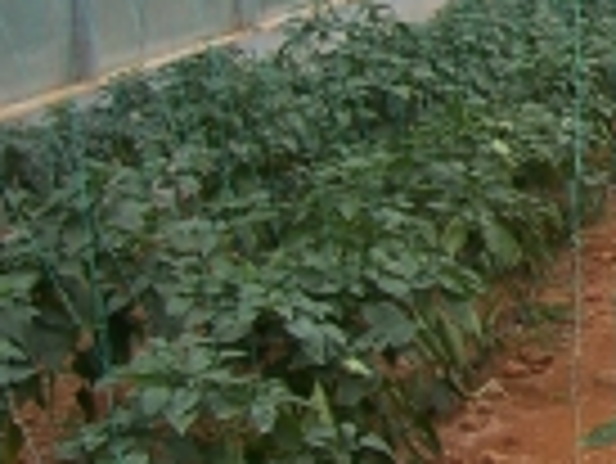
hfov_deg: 14.3
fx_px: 2209
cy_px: -61
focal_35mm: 124
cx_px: 1043
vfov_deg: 11.8
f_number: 2.7
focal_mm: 5.6
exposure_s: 1/180
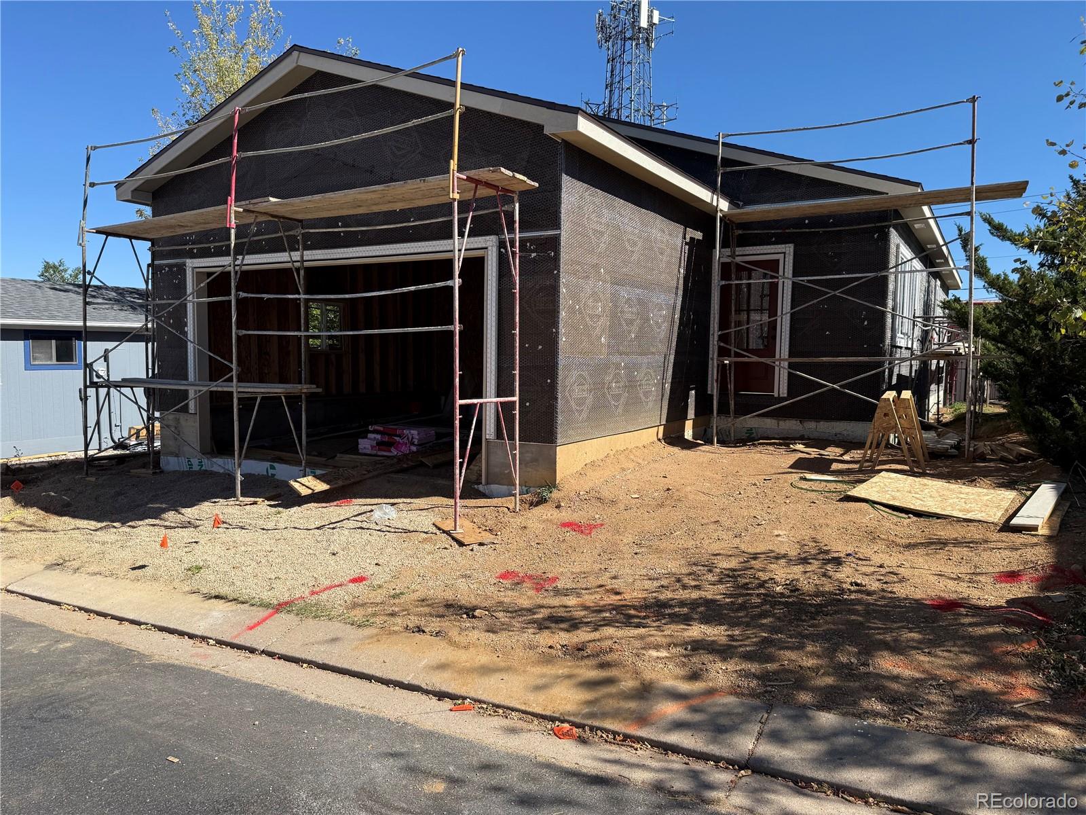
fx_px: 753
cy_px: 408
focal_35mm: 24
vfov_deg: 56.8
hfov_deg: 71.6
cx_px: 543
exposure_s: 1/3279
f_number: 1.78
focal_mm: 6.76
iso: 80
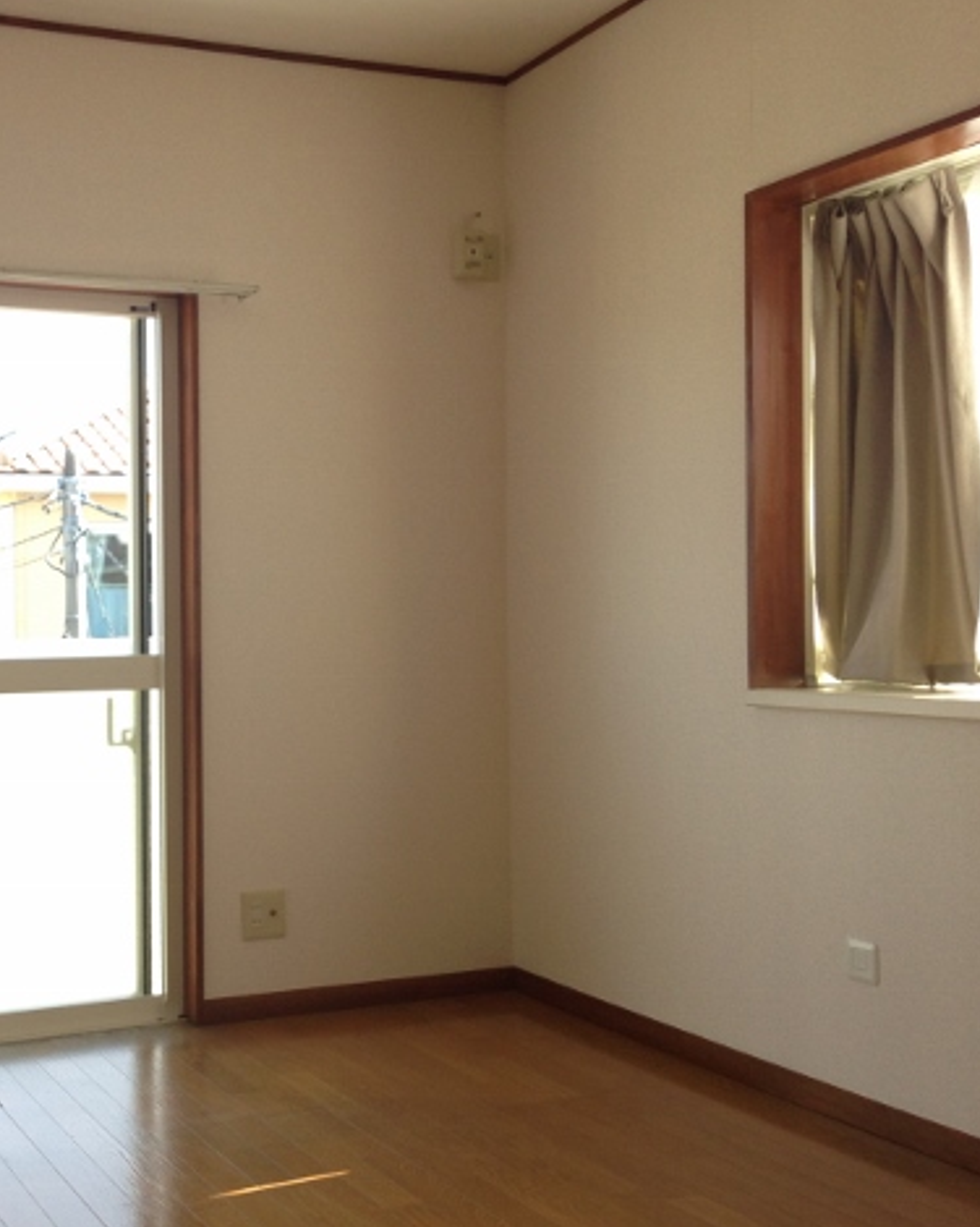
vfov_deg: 42.0
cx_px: 162
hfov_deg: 32.9
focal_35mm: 44
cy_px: 610
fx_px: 1596
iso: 50
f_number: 2.4
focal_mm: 4.12
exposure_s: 1/120
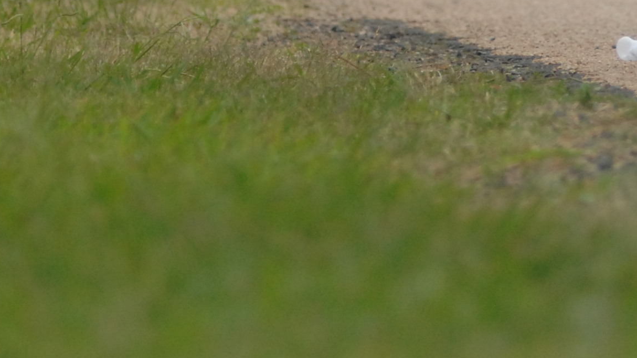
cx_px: 417
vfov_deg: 1.3
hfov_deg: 2.4
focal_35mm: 904
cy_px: -370
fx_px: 15268
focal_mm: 155
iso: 400
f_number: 2.8
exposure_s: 1/500
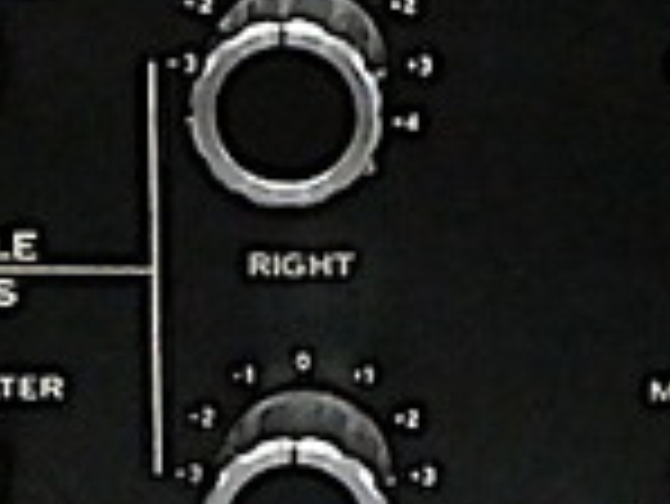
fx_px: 5869
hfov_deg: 6.5
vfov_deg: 4.9
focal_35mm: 303
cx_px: 378
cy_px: -4
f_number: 6.3
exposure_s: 1/30
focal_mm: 8.4
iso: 1600
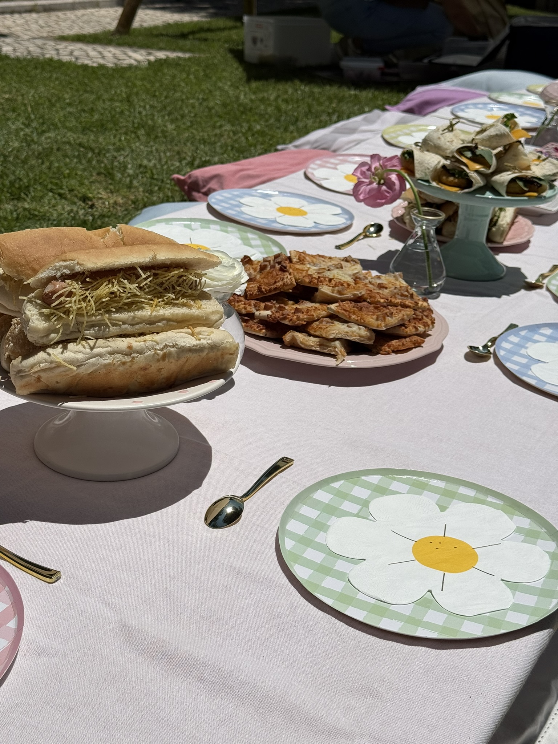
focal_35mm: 48
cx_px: 279
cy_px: 372
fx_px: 1032
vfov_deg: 39.7
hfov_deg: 30.3
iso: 50
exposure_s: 1/16129
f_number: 1.78
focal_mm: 6.76
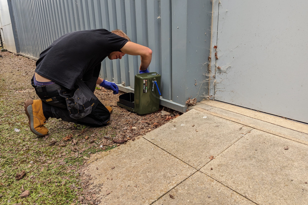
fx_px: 222
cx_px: 152
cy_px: 96
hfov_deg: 69.4
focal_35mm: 26
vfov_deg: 49.5
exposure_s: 1/243
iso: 44
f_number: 1.85
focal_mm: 6.81
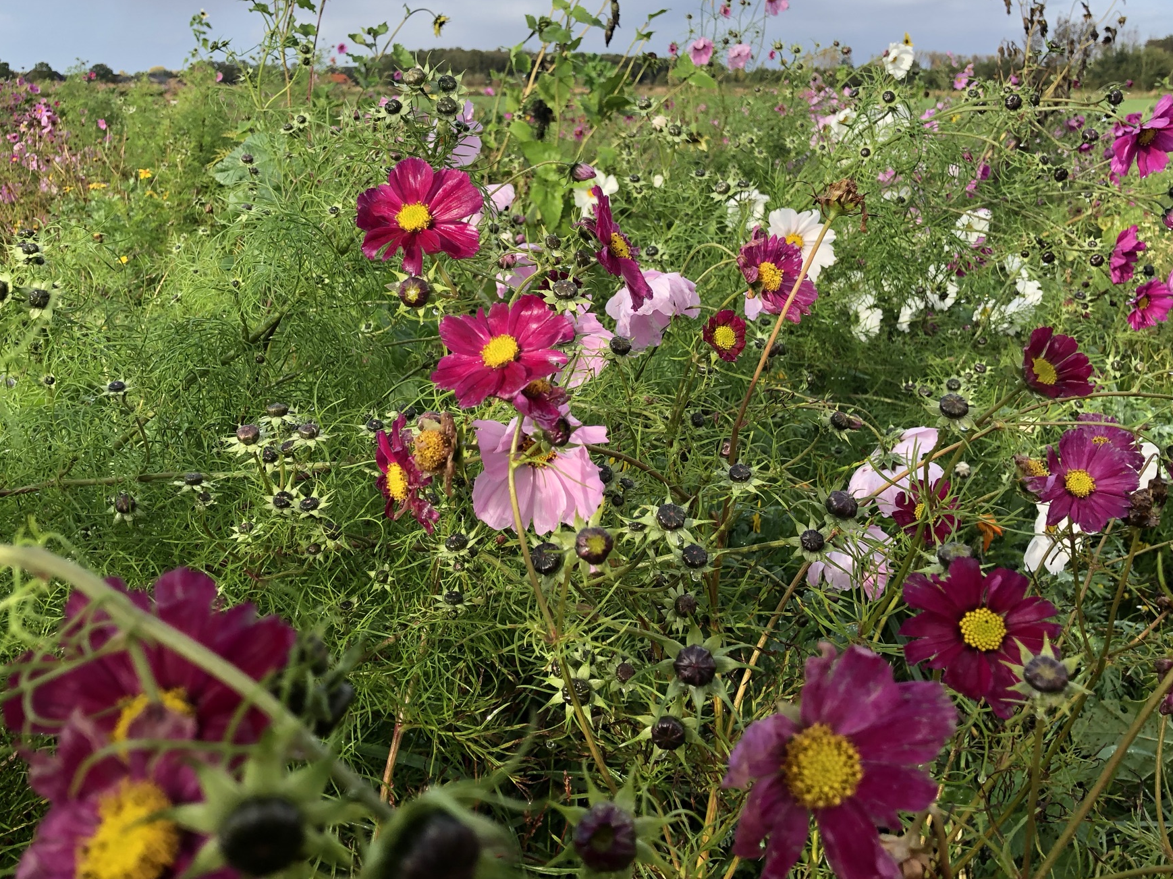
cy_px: 364
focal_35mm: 33
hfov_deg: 55.3
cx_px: 547
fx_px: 1118
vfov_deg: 42.8
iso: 20
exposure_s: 1/706
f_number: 1.8
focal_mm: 4
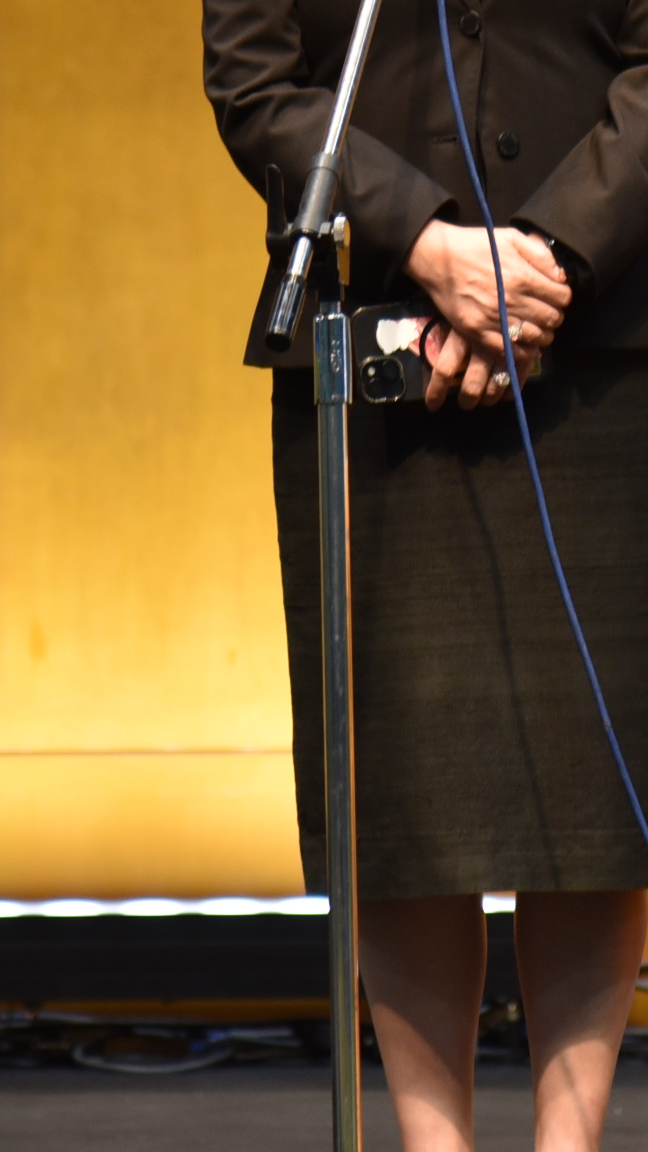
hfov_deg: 2.8
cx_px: 461
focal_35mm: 438
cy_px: 107
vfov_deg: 4.9
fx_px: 13373
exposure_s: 1/80
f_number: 4
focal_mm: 120
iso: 450
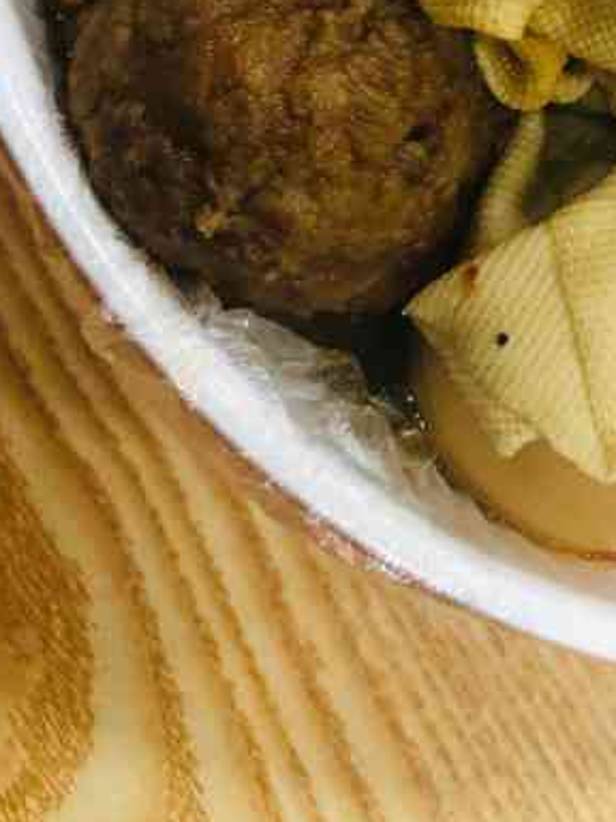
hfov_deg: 20.9
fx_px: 1613
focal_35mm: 68
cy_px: -40
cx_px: 620
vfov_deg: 26.7
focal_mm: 3.99
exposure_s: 1/33
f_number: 1.8
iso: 32
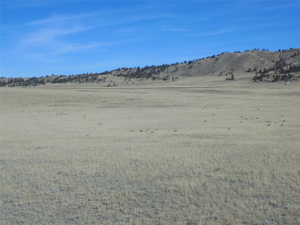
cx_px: 150
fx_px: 511
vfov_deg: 24.8
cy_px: 112
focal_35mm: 59
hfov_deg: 32.7
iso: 80
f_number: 4
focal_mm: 10.5
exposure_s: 1/1250
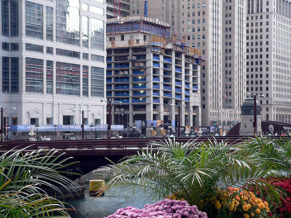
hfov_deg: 26.0
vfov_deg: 19.6
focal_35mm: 75
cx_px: 146
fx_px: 630
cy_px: 109
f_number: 2.8
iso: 80
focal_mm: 12.5
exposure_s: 1/80
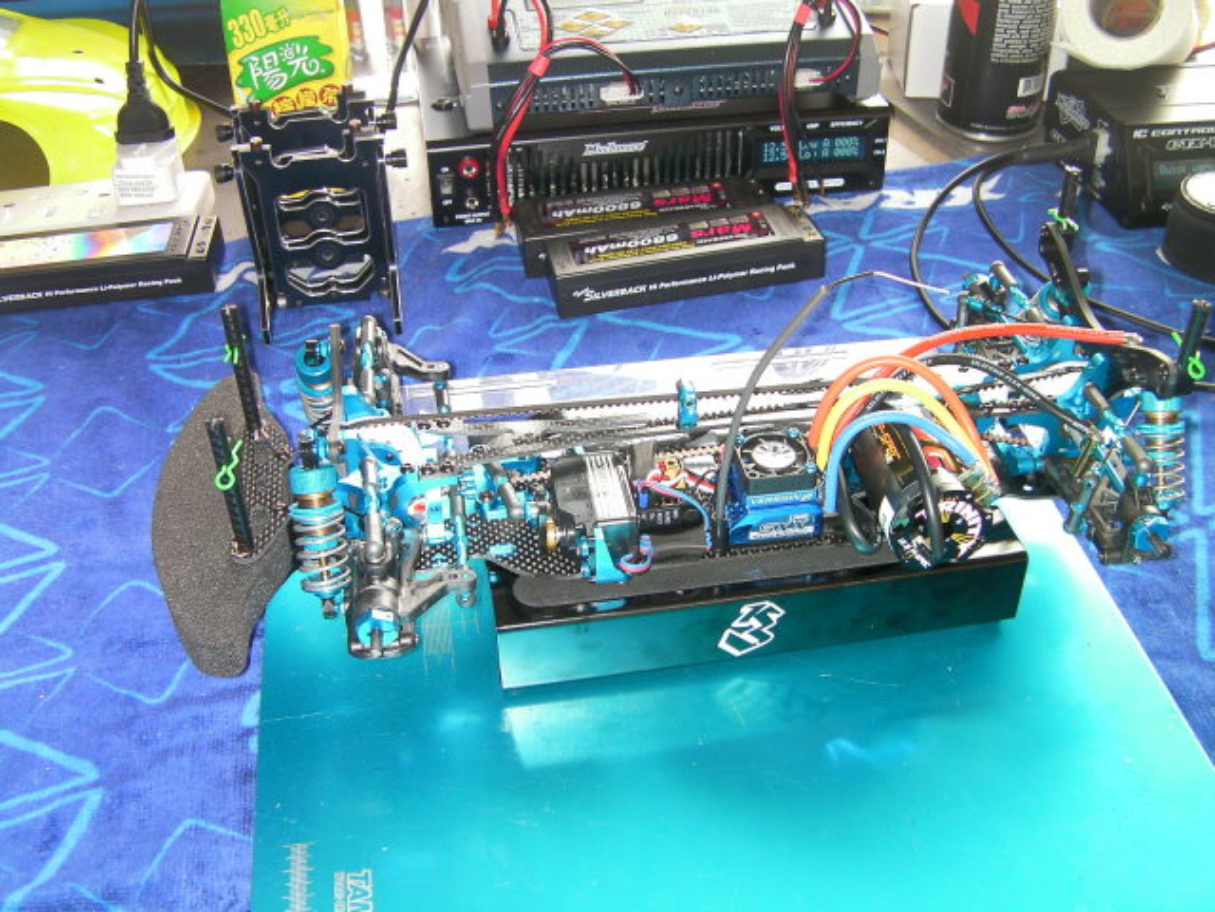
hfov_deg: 49.0
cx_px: 608
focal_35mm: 38
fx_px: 1334
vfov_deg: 37.7
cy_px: 456
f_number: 3.5
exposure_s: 1/30
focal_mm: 6.8
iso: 123
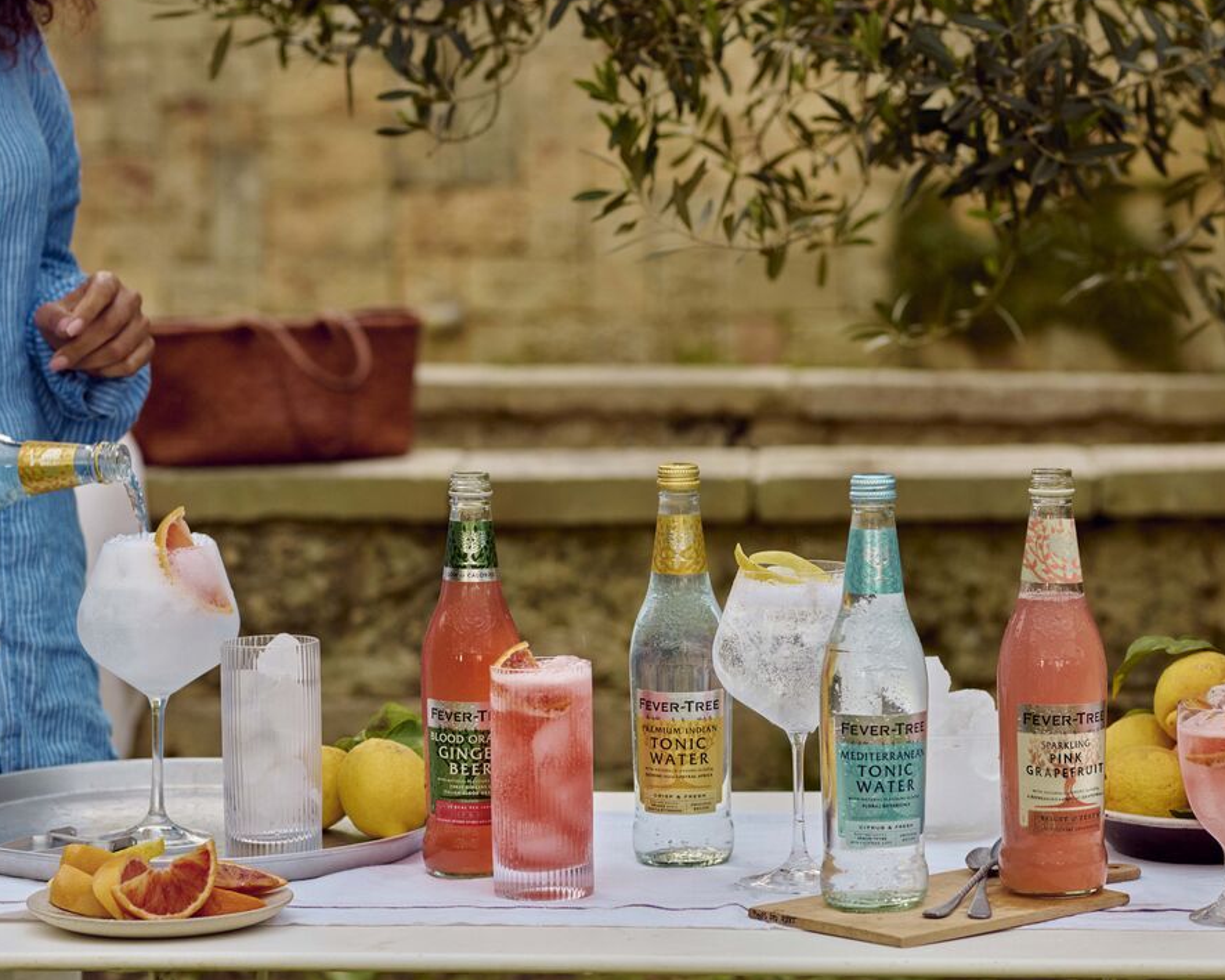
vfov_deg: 14.3
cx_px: 712
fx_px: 3916
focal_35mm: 108
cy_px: 510
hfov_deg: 17.8
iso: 500
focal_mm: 85
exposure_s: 1/160
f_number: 5
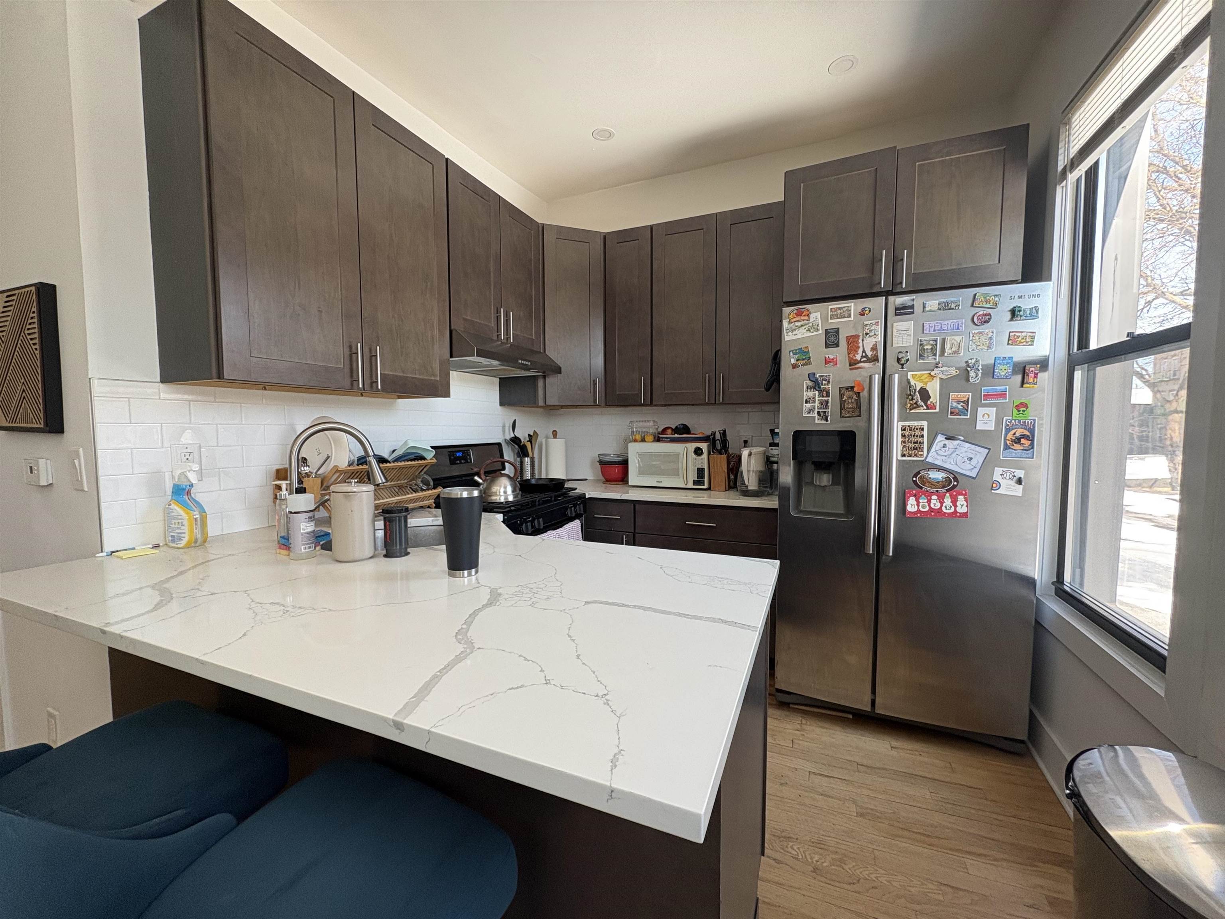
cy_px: 460
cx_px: 612
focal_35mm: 14
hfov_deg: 102.1
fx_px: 495
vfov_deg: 85.7
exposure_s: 1/99
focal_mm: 2.22
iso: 160
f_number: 2.2
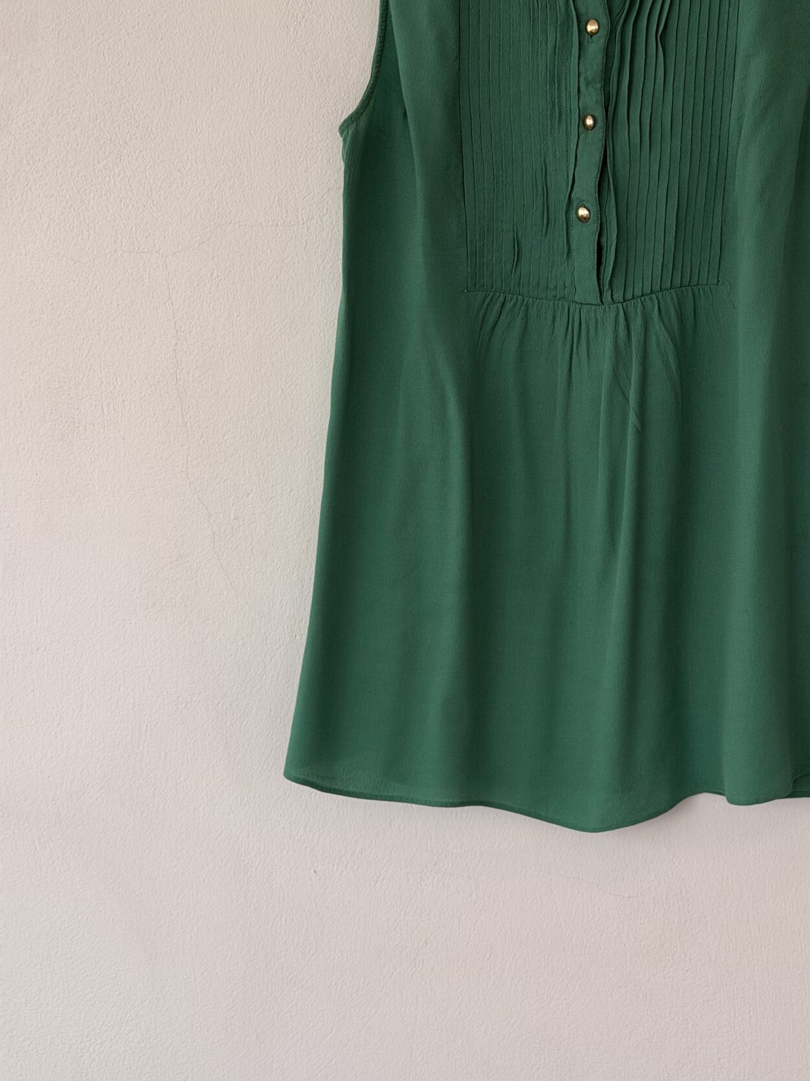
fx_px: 2310
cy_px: 411
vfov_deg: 26.3
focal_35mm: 74
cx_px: 623
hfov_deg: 19.7
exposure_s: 1/121
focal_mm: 6.76
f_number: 1.78
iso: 64
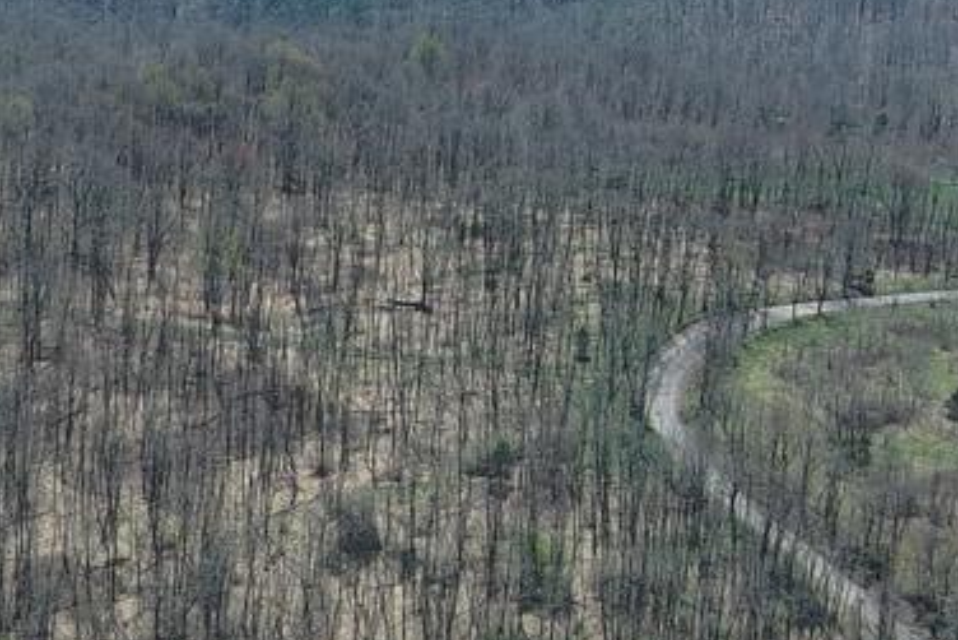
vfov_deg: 8.7
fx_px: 4206
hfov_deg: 11.7
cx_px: -904
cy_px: 621
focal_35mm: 158
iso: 100
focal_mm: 10.57
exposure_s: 1/985
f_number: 2.8
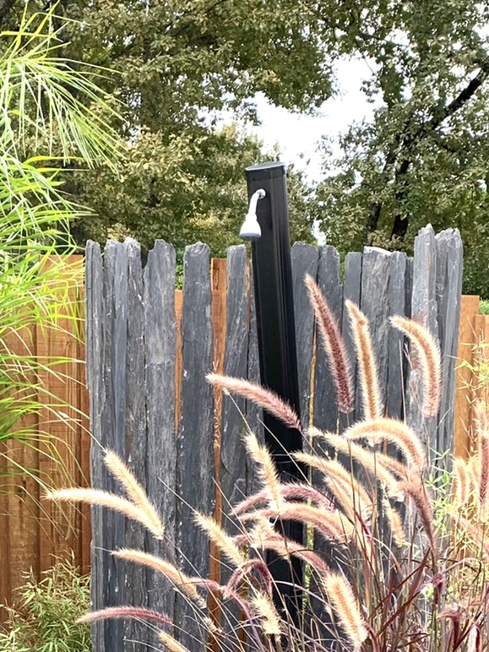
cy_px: 611
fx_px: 1300
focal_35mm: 69
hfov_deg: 21.2
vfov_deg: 27.0
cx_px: 133
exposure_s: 1/122
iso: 50
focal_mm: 4.25
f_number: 1.8
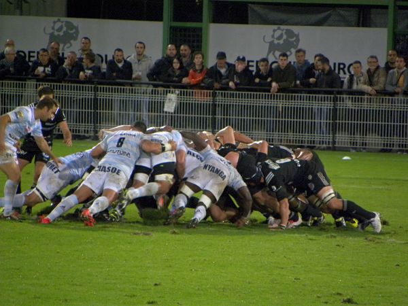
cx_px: 204
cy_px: 153
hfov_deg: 3.2
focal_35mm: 624
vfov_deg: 2.4
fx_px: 7355
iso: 400
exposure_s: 1/96.4
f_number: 5
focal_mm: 110.4
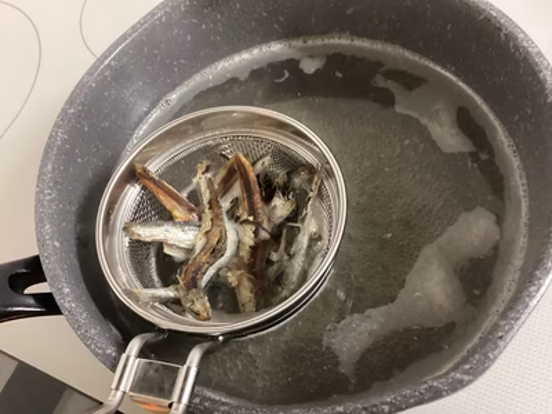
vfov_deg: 45.4
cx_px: 276
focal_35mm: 31
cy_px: 207
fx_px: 494
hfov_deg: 58.4
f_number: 2.4
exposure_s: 1/24
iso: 640
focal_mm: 3.3
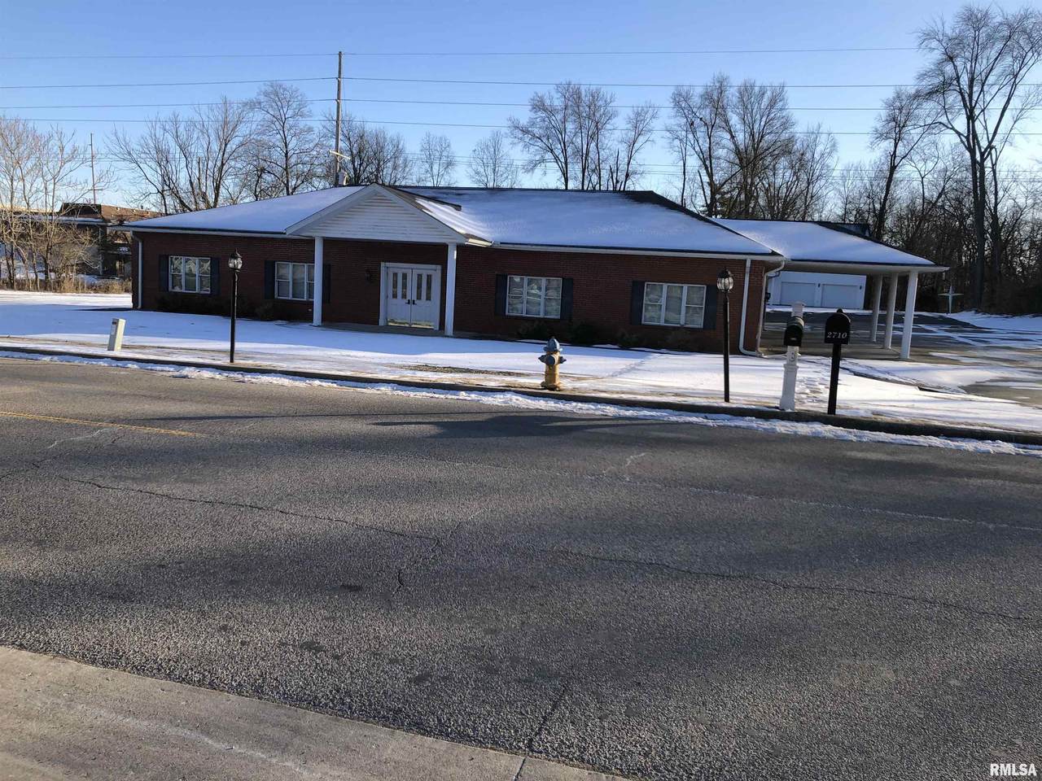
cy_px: 390
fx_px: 843
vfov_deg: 49.7
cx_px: 521
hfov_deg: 63.4
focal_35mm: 28
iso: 20
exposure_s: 1/1000
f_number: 1.8
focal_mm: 3.99
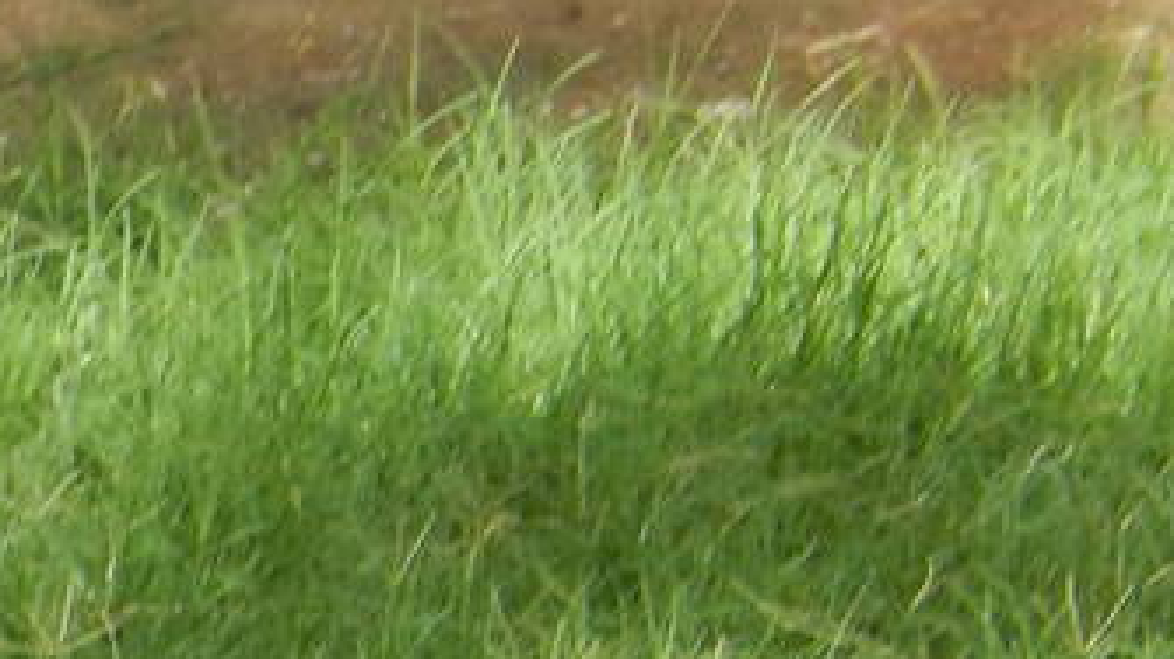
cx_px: -1044
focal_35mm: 880
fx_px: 27379
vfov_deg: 1.4
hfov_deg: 2.4
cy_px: 1174
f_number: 5.7
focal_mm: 30.3
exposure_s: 1/100
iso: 125
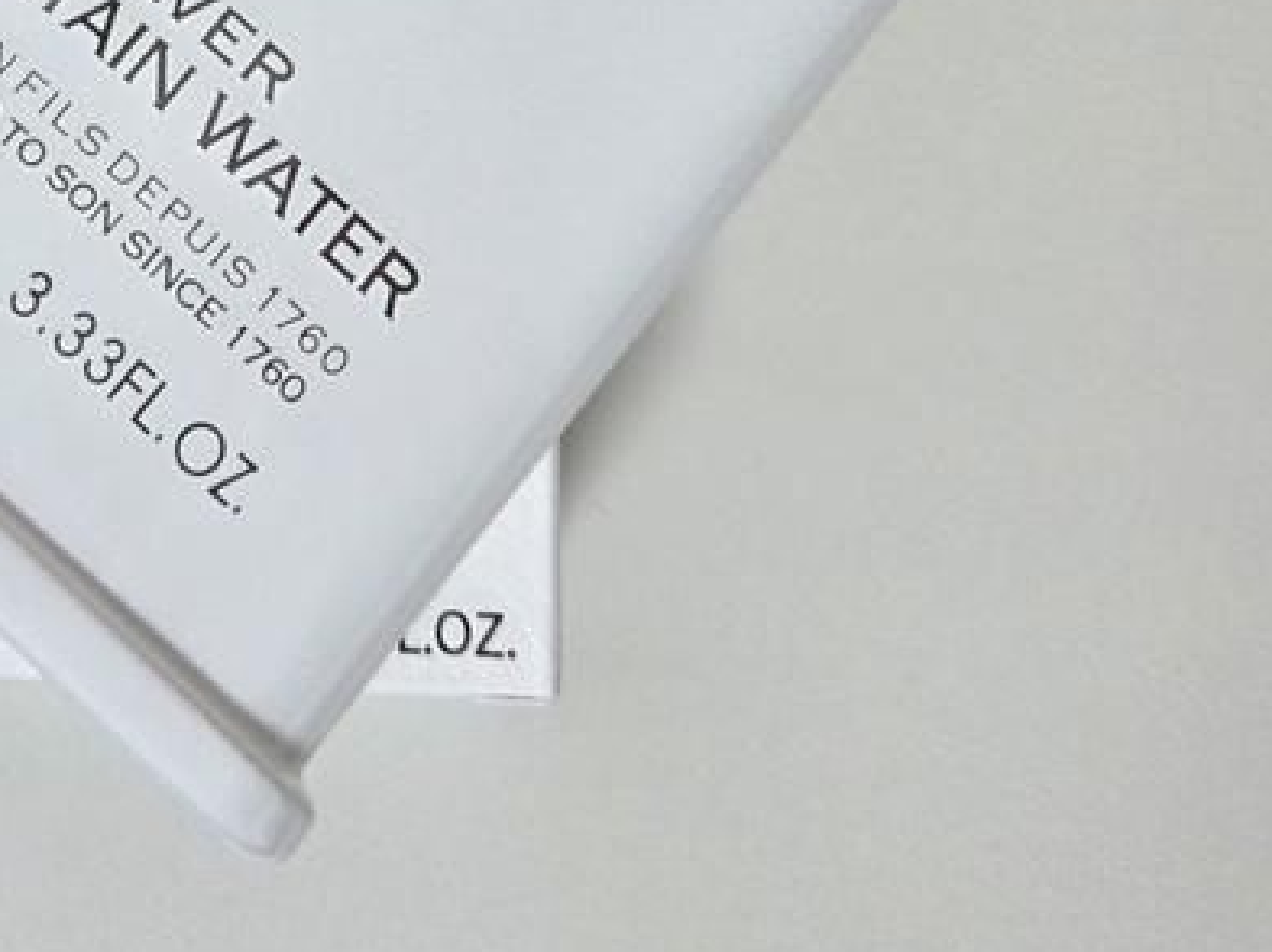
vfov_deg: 18.0
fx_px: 2753
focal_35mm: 75
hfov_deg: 24.9
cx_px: 42
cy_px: -356
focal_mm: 5.4
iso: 125
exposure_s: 1/120
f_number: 1.8
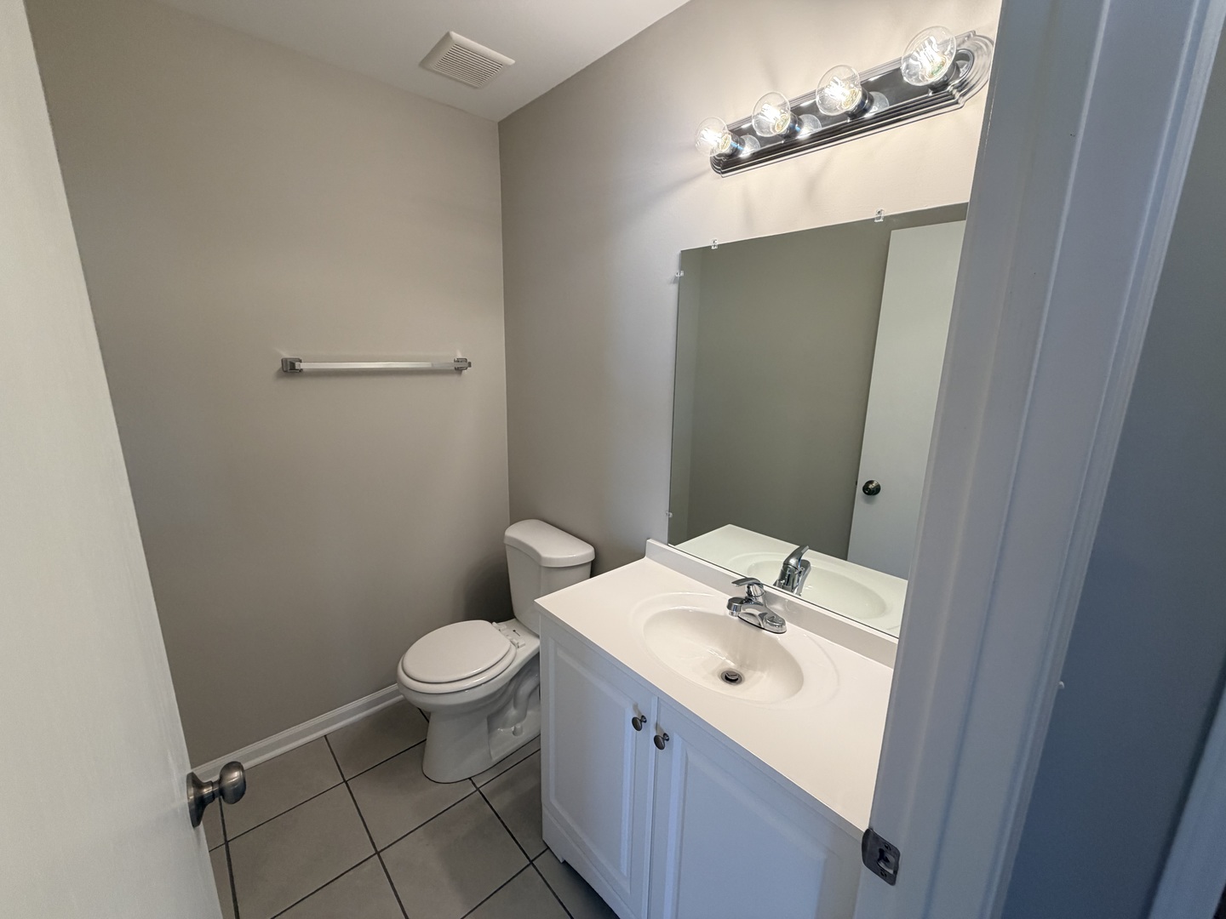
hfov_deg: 102.1
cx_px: 613
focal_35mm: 14
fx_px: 496
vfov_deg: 85.7
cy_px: 460
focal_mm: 2.22
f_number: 2.2
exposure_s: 1/120
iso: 200
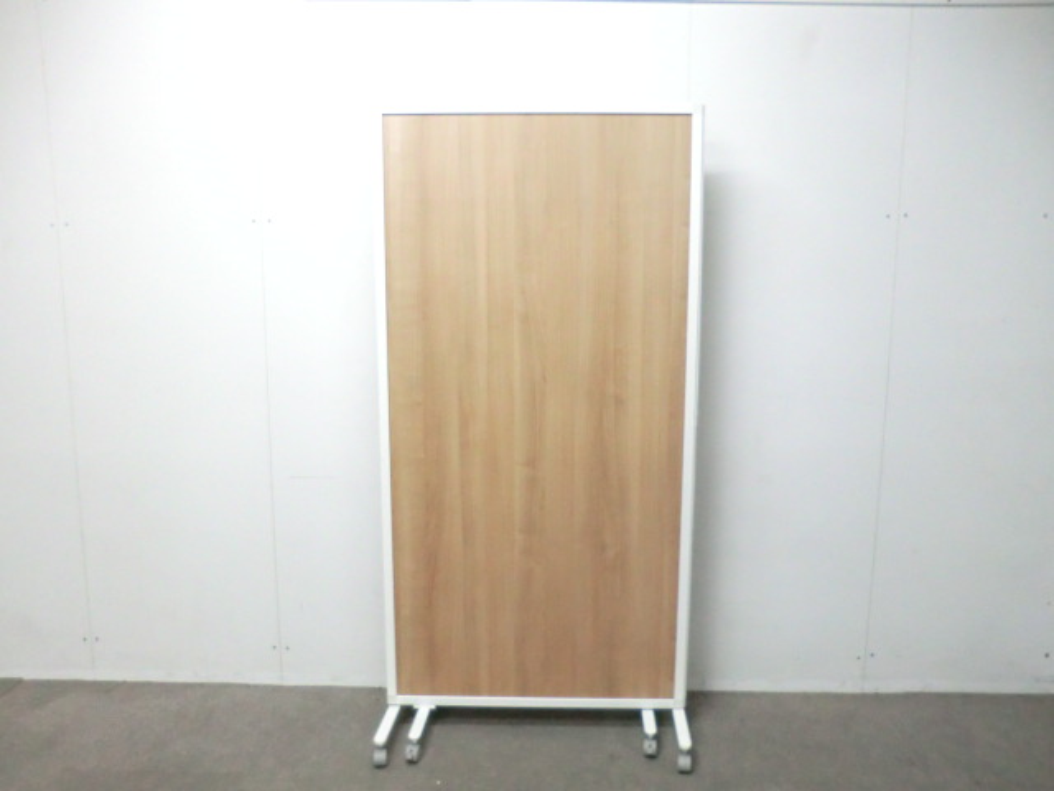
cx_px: 527
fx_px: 822
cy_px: 396
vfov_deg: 51.4
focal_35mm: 27
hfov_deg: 65.3
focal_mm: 4.9
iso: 640
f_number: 3.2
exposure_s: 1/60
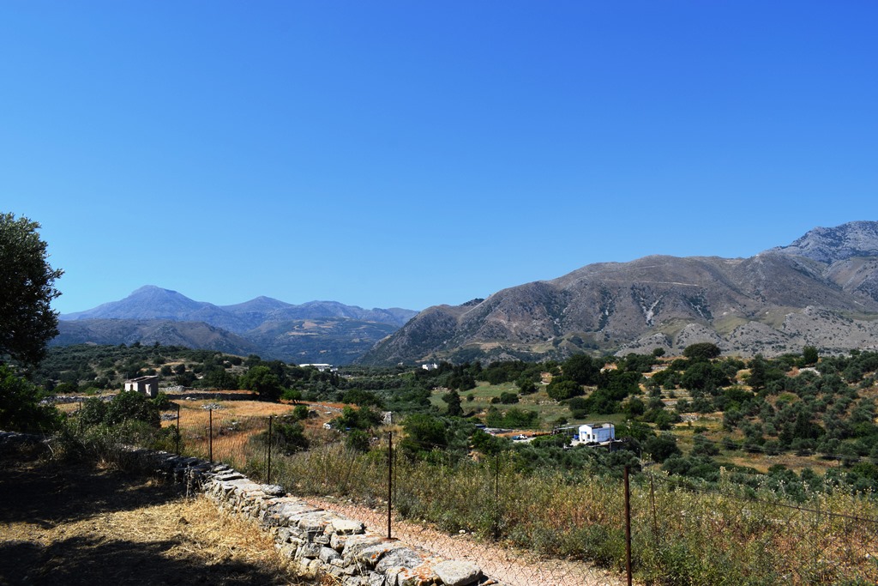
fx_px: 659
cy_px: 293
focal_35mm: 27
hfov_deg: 67.4
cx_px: 439
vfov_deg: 47.9
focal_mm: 18
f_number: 10
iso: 200
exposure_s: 1/400
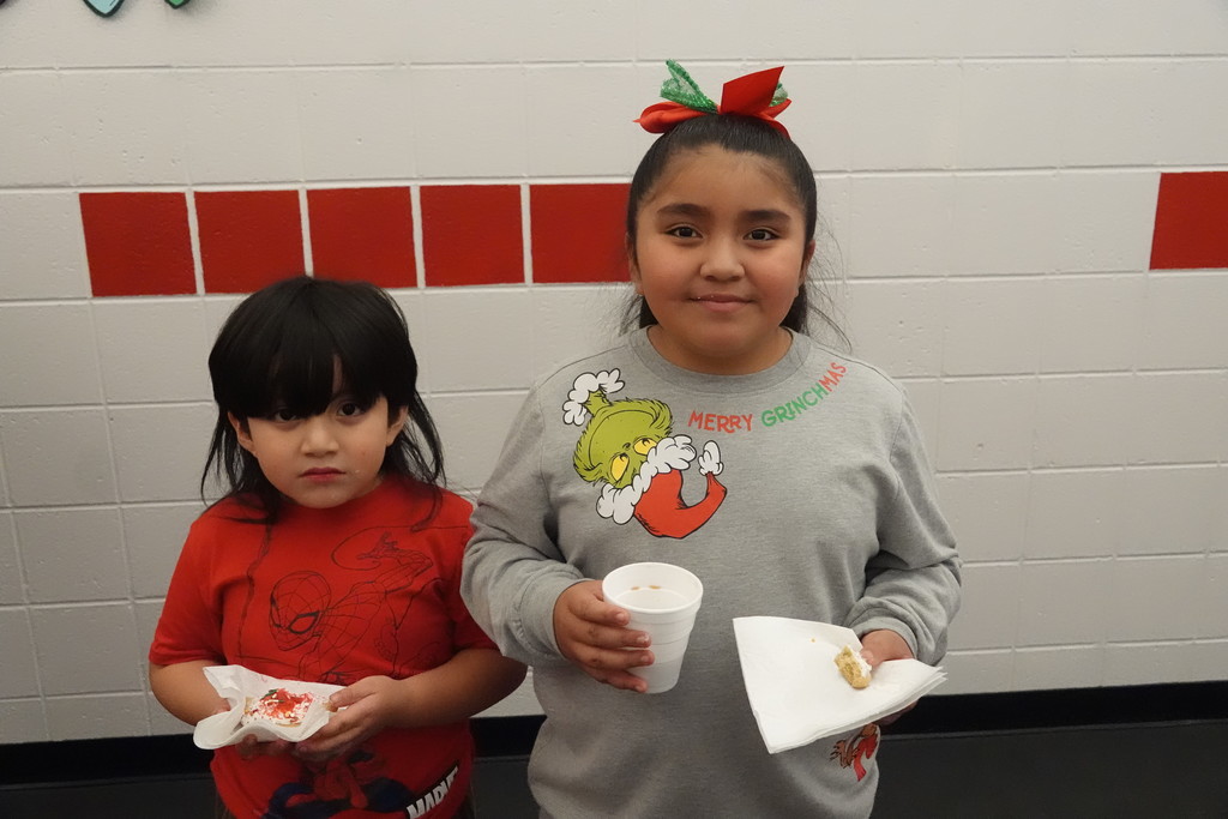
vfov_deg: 40.0
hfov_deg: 57.2
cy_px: 410
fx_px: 1126
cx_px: 614
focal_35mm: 33
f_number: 2.8
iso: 6400
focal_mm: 12.04
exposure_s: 1/125
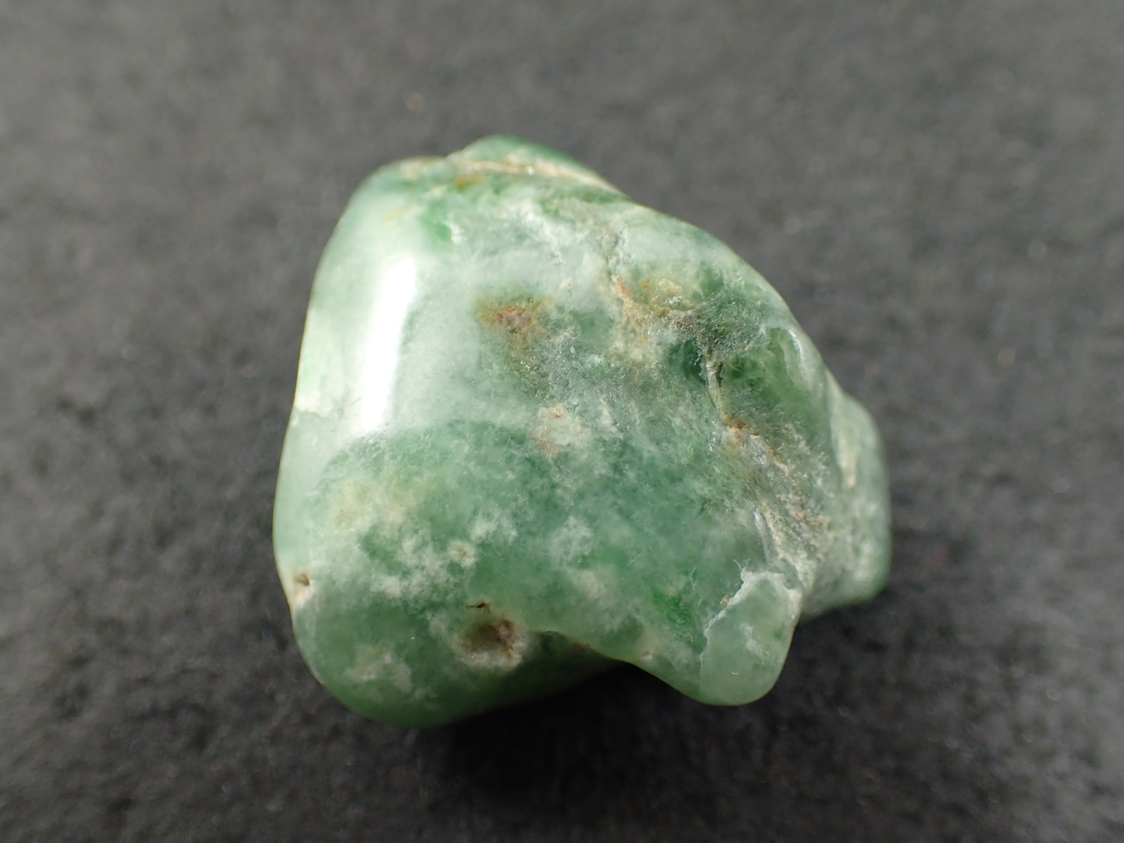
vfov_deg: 36.0
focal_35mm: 40
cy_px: 422
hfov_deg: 46.8
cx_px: 562
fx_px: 1299
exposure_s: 1/160
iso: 400
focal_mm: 7.34
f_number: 2.8
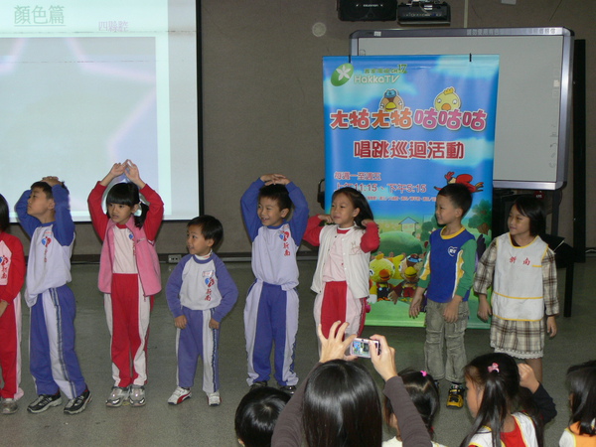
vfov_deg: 29.7
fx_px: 844
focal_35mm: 49
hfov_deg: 38.9
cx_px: 298
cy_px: 224
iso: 125
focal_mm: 9.3
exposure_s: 1/30
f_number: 3.2
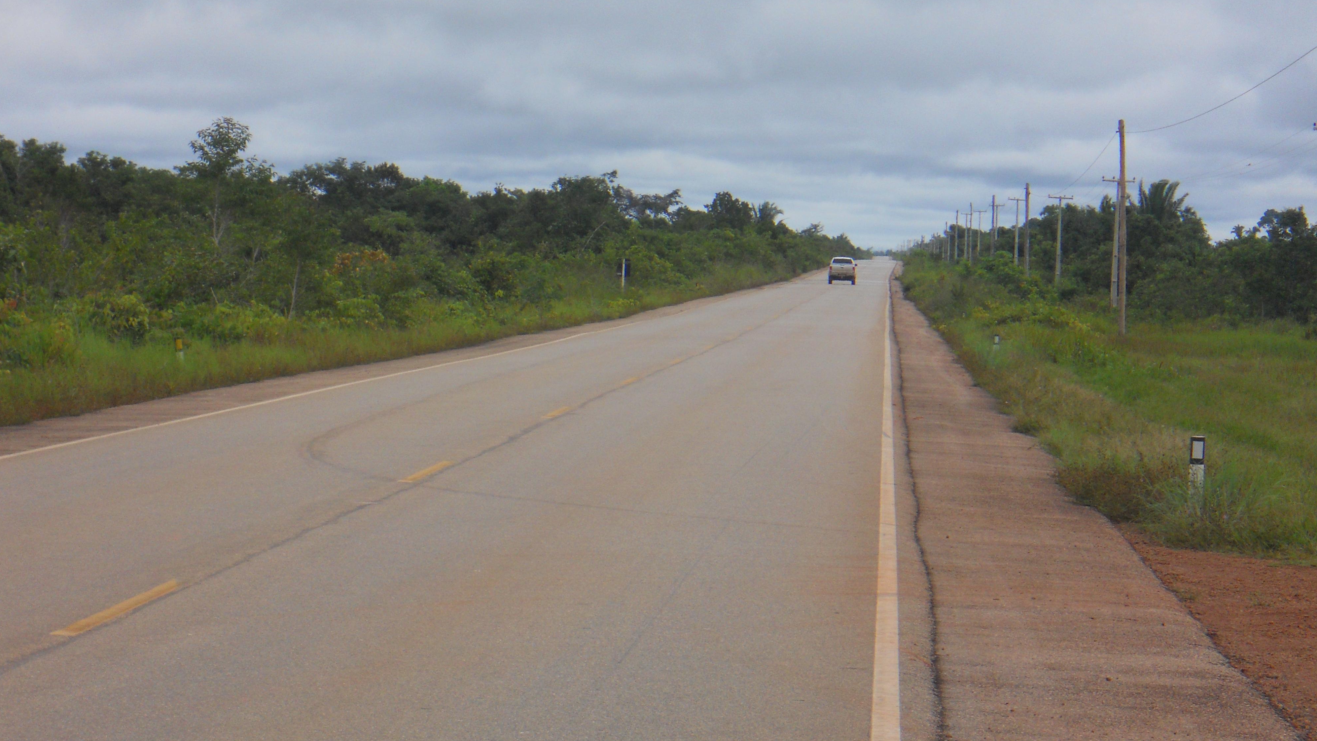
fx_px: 5343
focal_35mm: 153
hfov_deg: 14.1
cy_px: 456
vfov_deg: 7.9
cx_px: 658
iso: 125
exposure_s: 1/500
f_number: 6.6
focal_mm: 25
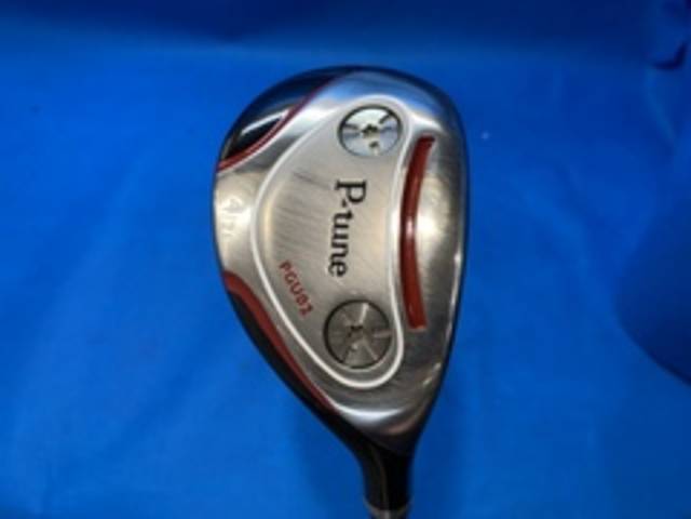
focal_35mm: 26
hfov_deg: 67.3
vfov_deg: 53.1
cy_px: 260
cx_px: 346
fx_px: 519
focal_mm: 4.25
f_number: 1.8
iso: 64
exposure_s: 1/60
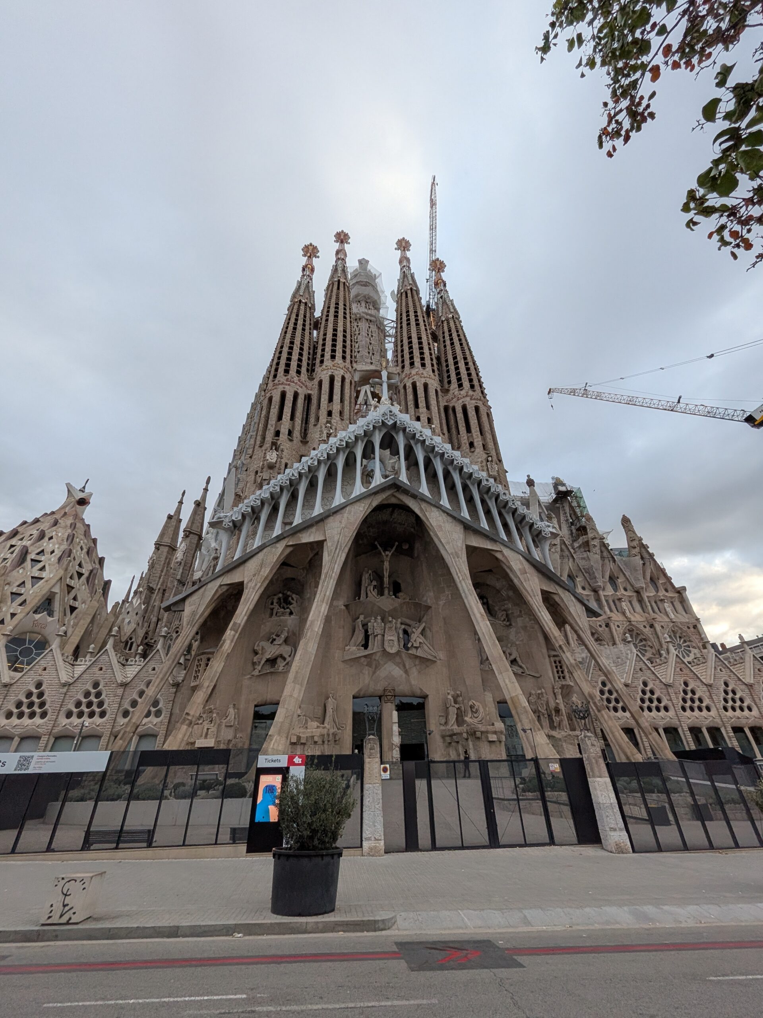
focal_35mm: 13
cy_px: 509
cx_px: 382
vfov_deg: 106.2
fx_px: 382
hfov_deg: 89.9
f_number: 2.2
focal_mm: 1.54
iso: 58
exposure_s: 1/377
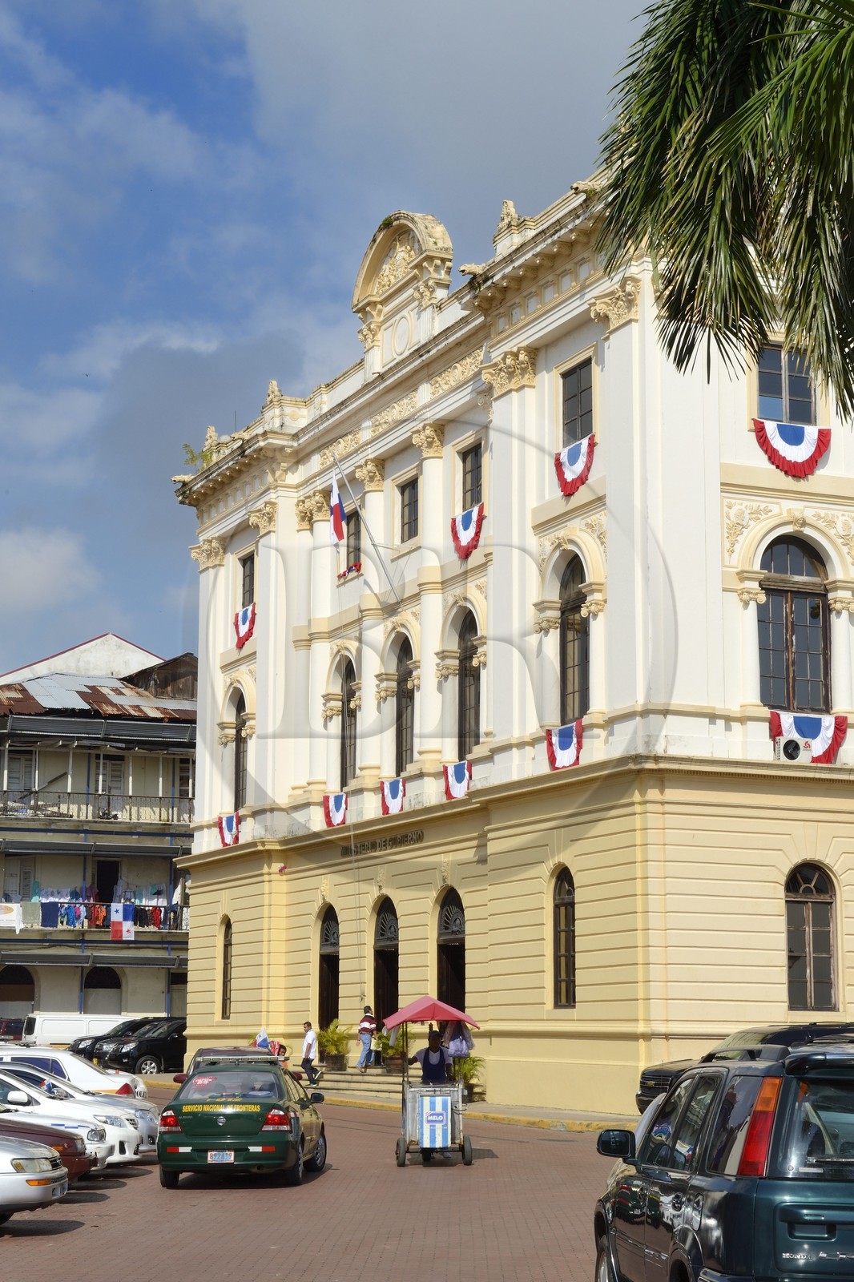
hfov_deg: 22.6
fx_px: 2136
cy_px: 641
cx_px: 427
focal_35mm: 60
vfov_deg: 33.4
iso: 200
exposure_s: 1/200
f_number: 18
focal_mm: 60
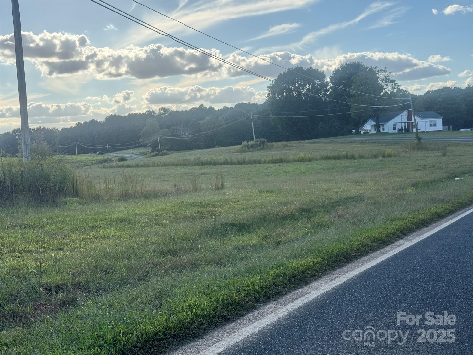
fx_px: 656
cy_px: 178
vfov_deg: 30.3
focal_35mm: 48
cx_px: 236
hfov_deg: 39.7
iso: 64
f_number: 1.78
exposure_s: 1/2959
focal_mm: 6.76
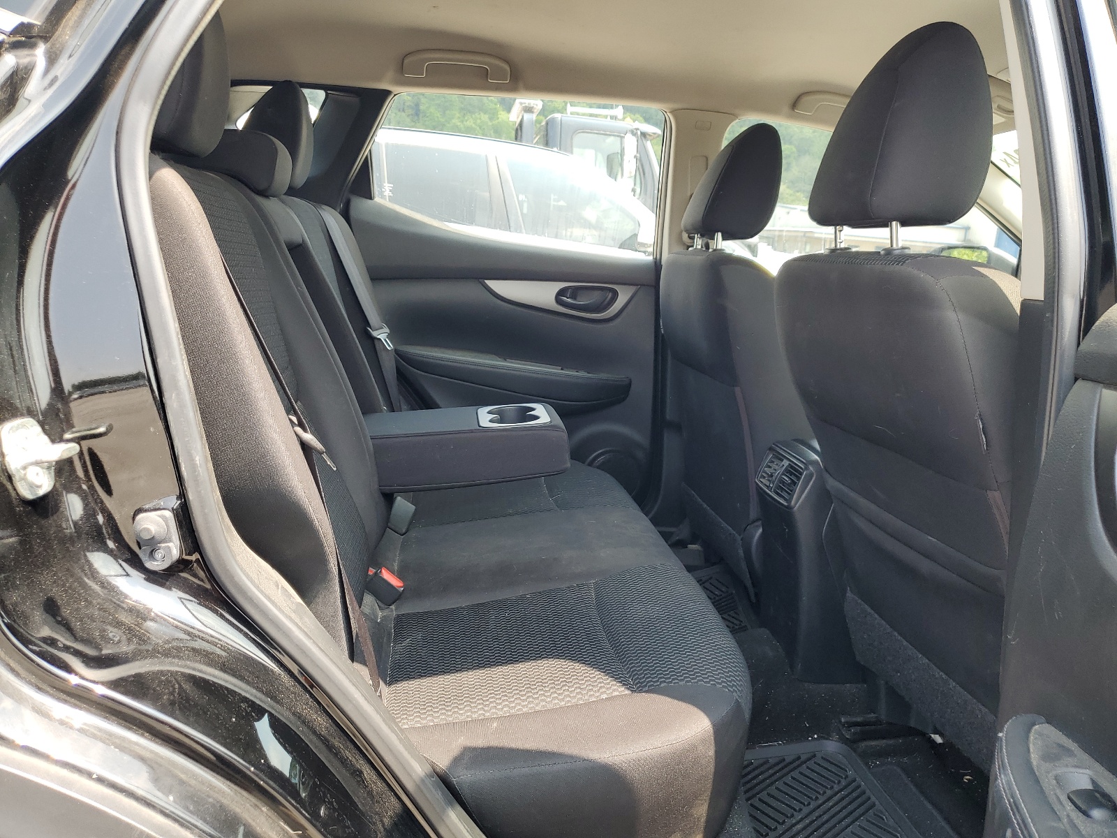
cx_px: 558
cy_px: 419
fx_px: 839
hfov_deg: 67.3
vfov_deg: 53.1
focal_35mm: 26
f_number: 1.5
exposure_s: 1/263
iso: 50
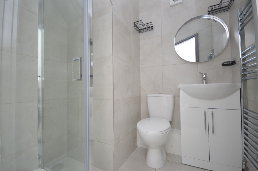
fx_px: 107
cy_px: 86
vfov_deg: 77.2
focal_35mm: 15
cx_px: 129
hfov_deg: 100.4
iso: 560
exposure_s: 1/60
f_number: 4
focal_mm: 10
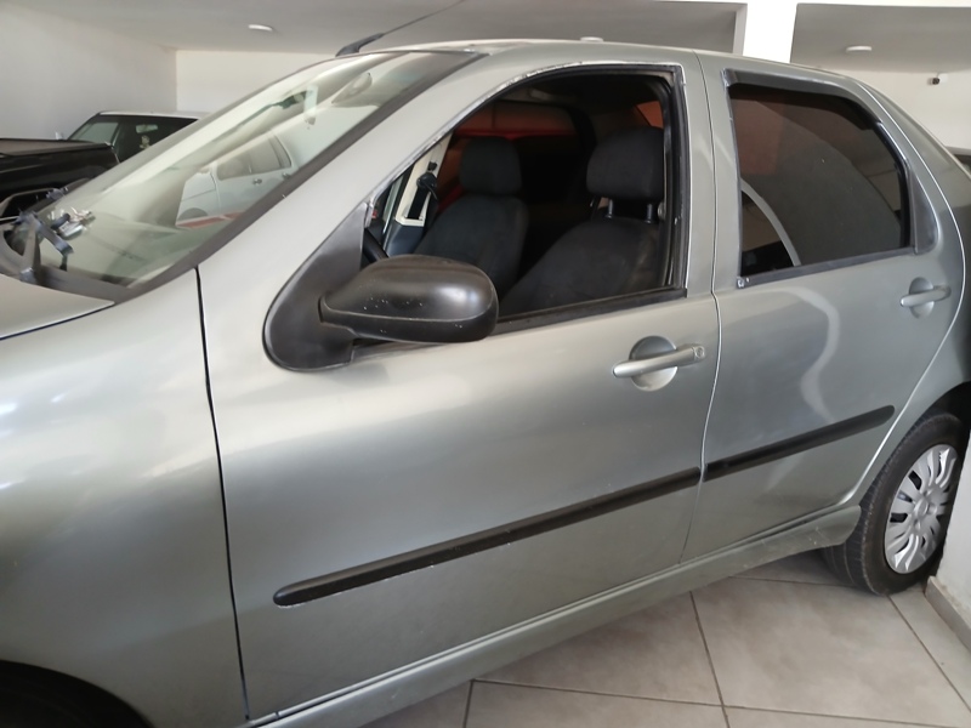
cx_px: 486
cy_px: 364
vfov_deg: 53.1
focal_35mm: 26
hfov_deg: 67.3
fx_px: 729
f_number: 1.8
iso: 320
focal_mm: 3.98
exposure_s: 1/33.3
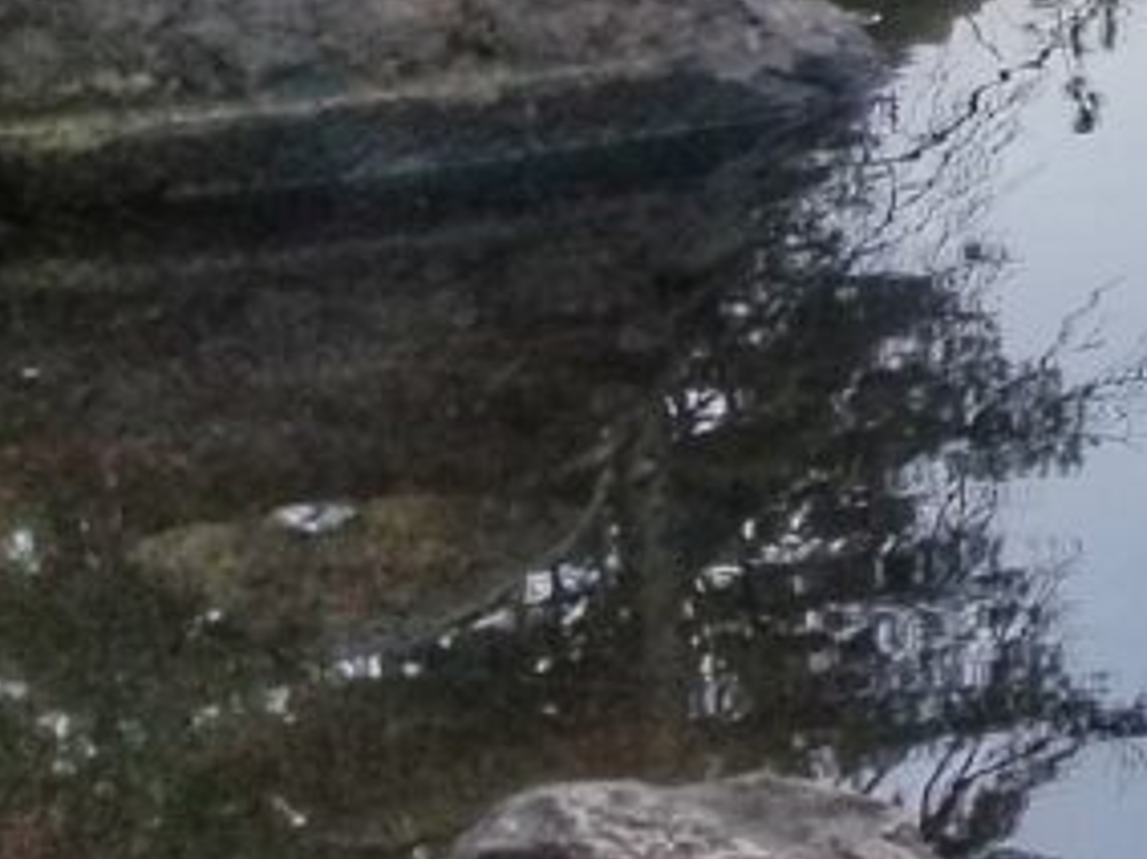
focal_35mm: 141
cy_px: -421
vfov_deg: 10.2
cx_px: 2586
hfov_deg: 11.8
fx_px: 4670
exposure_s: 1/214
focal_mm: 4.25
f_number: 1.7
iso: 50
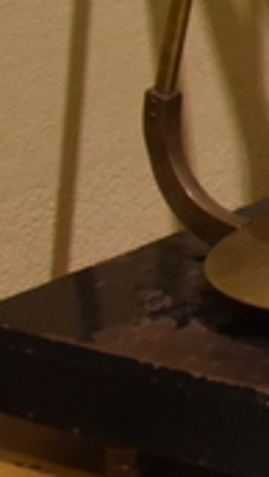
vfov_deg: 9.6
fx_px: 2759
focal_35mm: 218
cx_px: 1098
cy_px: -202
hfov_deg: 5.0
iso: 1800
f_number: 3.5
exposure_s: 1/60
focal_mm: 28
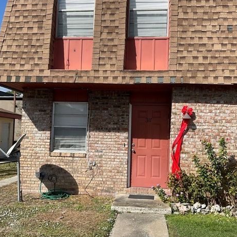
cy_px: 125
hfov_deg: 44.9
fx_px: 287
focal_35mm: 37
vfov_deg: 44.9
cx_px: 125
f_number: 1.8
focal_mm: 3
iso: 16
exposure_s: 1/2058
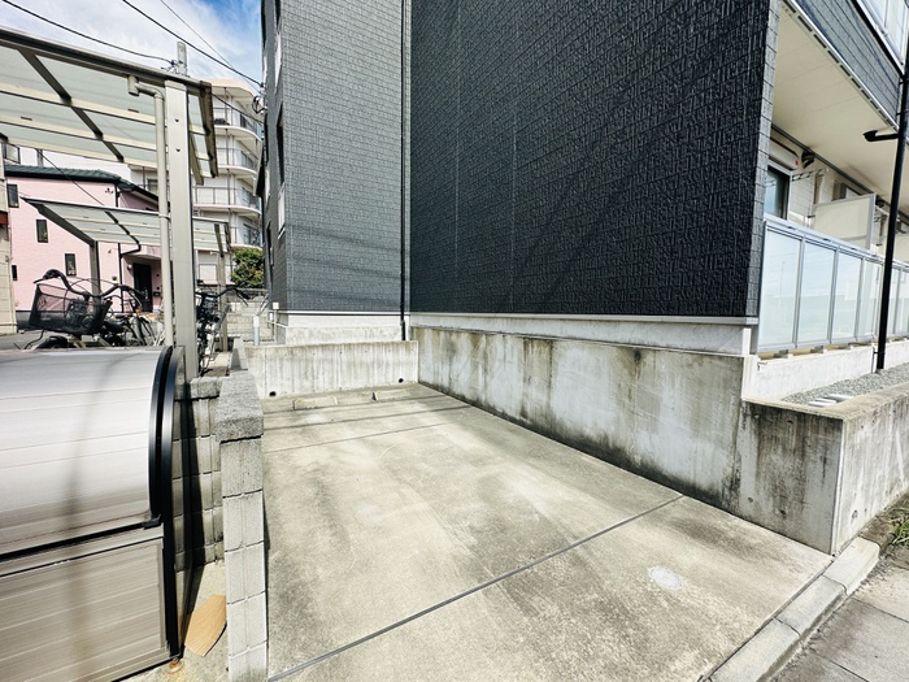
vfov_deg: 85.7
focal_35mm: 14
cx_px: 454
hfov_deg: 102.1
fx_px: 368
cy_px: 341
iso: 40
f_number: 2.2
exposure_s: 1/1103
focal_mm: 2.22
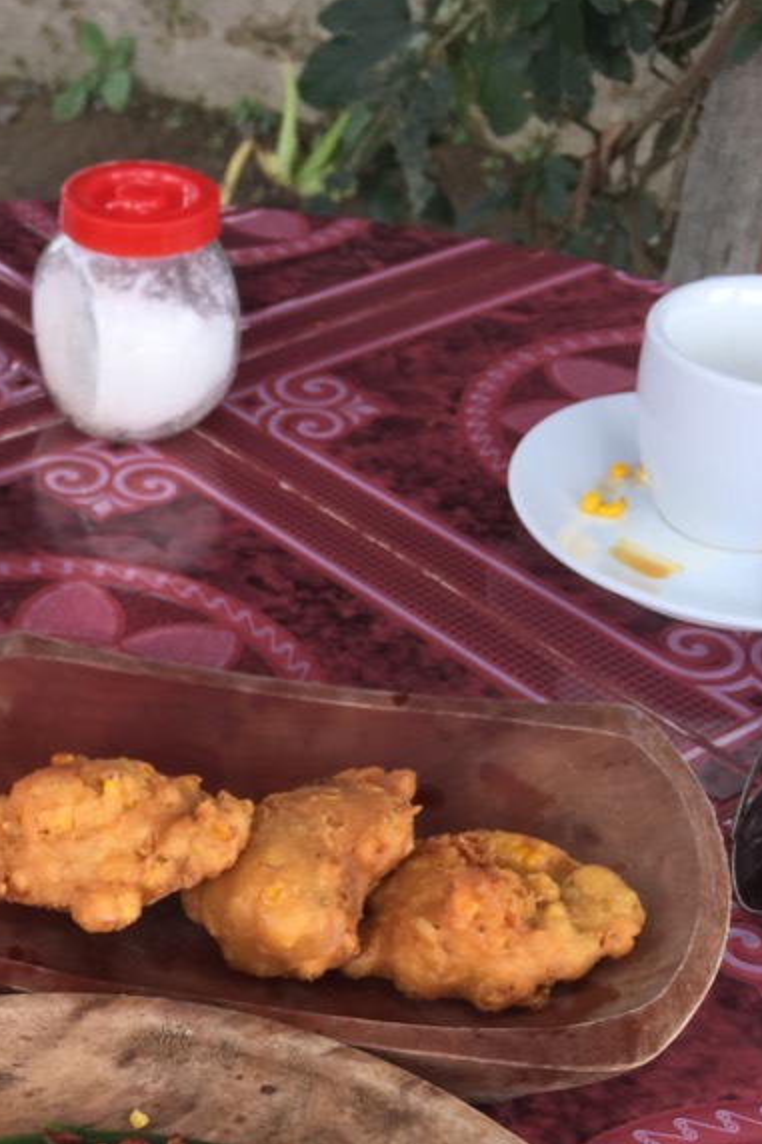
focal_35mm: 54
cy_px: 968
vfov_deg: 35.3
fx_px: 1715
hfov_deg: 24.1
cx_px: 32
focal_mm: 4.15
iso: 25
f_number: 2.2
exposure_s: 1/222
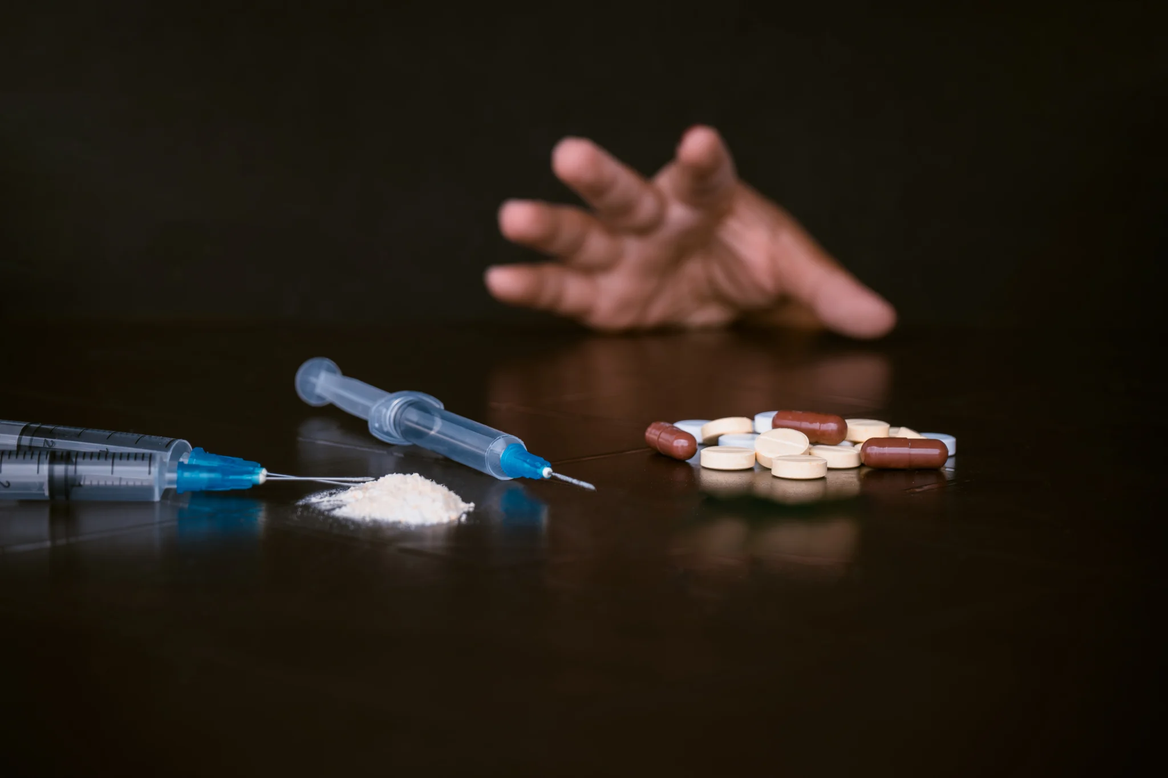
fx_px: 2271
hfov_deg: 28.8
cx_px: 584
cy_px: 389
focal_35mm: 70
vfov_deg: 19.5
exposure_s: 1/250
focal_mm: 70
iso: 800
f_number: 8
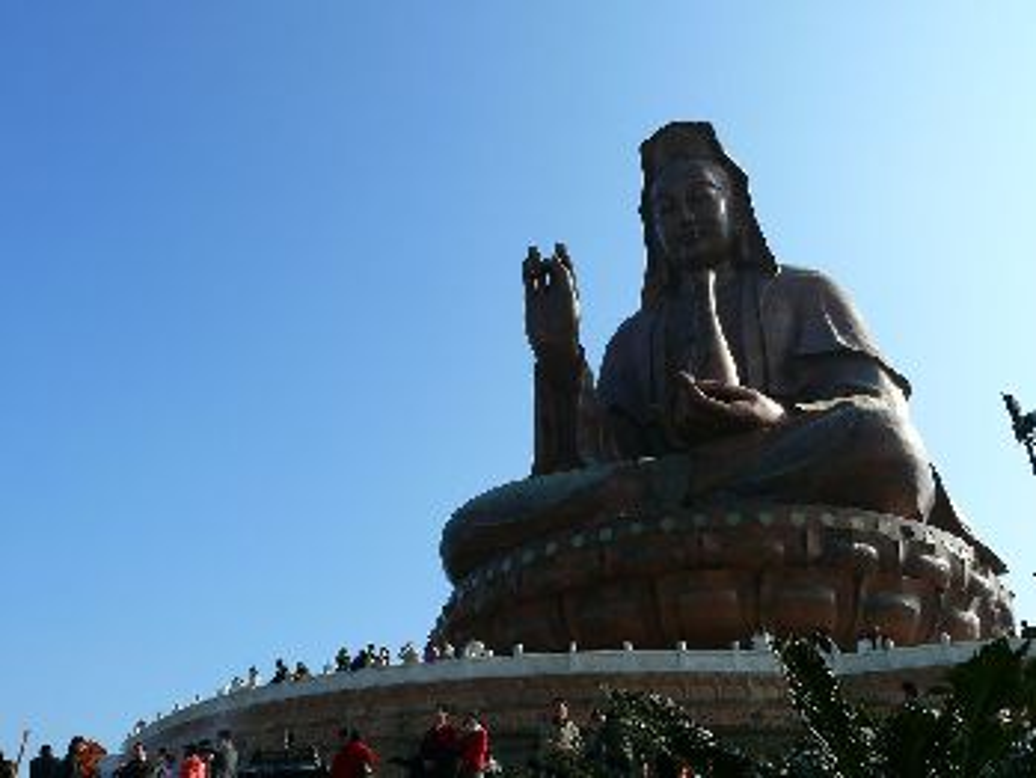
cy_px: 389
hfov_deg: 52.6
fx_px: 1048
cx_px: 518
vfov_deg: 40.7
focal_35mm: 35
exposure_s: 1/400
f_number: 6.3
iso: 100
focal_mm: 7.4
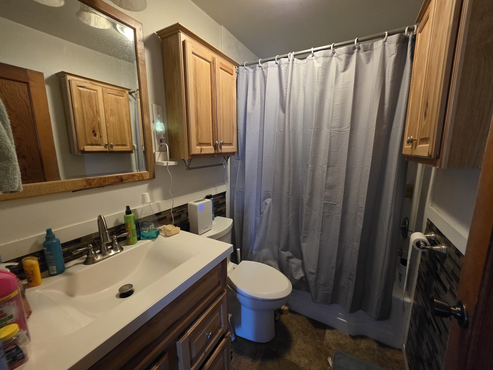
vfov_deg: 89.9
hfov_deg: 106.2
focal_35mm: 13
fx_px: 185
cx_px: 246
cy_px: 185
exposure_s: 1/60
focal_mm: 2.2
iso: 1000
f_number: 1.9
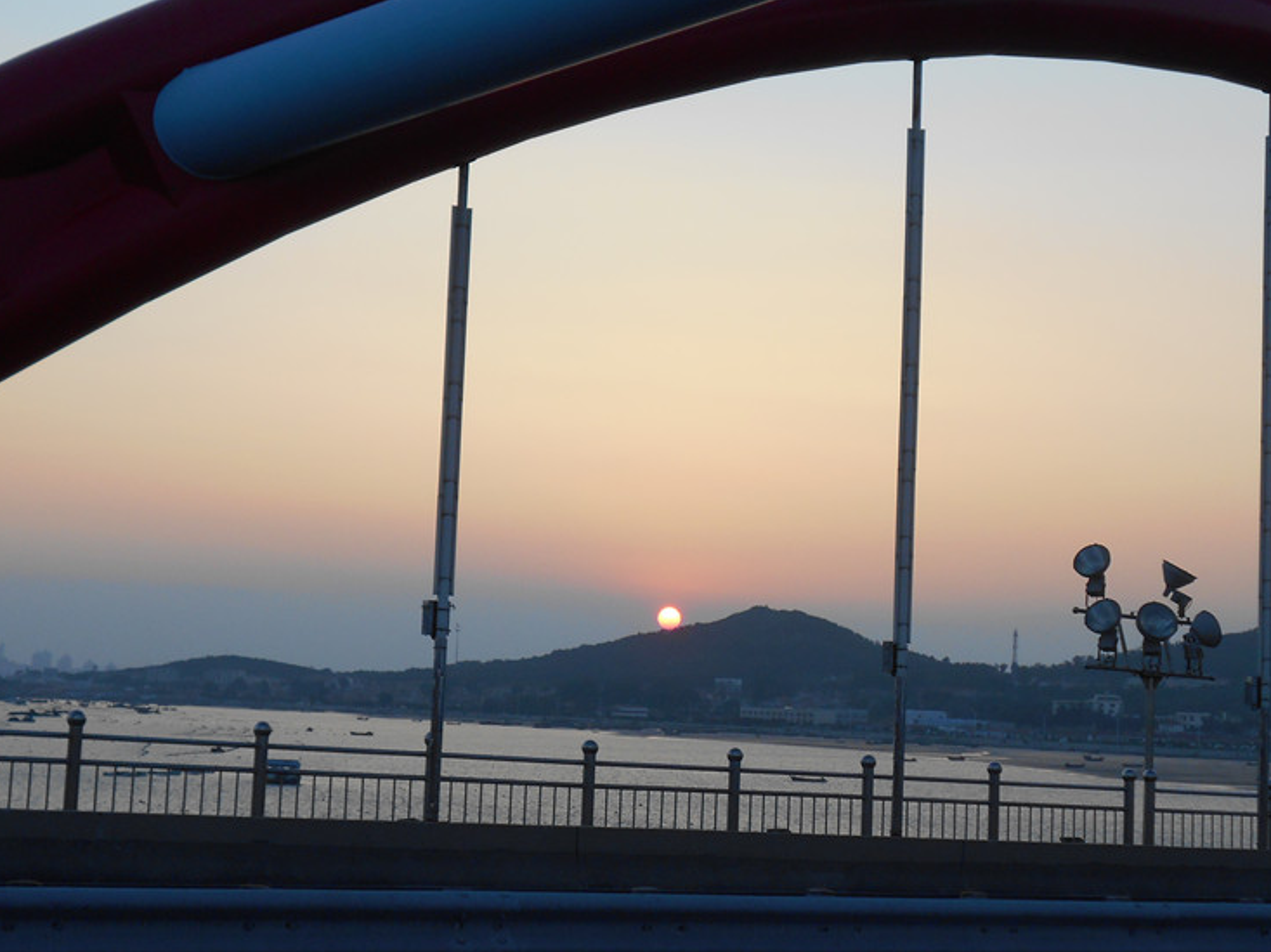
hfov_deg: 33.2
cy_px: 438
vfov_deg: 25.2
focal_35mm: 58
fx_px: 2129
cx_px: 659
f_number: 4.5
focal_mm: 8.8
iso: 100
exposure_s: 1/250
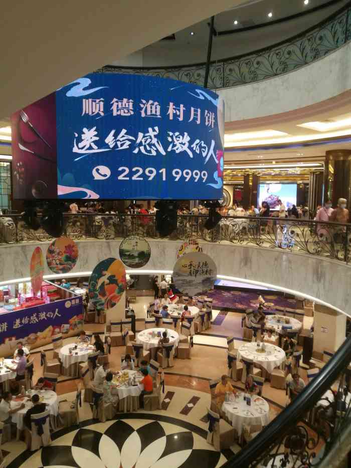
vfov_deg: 65.3
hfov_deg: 51.4
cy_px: 234
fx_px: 365
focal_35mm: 27
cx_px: 176
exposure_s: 1/33.3
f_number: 2.2
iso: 200
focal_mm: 4.5
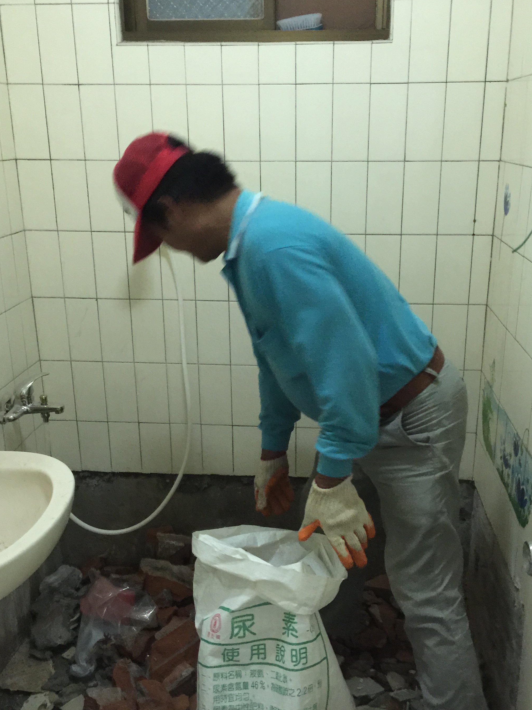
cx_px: 281
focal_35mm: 35
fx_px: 717
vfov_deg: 52.6
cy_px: 362
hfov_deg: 40.7
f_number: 2.2
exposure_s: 1/4
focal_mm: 4.15
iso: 80
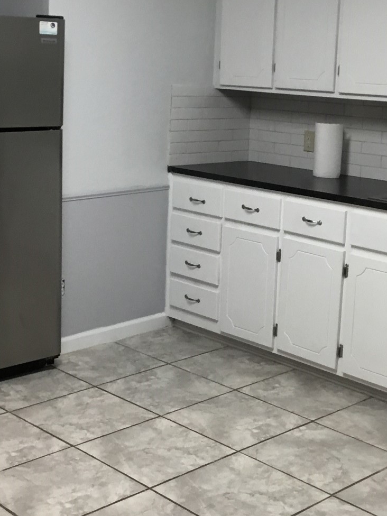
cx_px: 199
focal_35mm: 61
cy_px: 198
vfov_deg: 31.6
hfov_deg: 24.0
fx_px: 909
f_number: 2.4
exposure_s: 1/30
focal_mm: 3.3
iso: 80
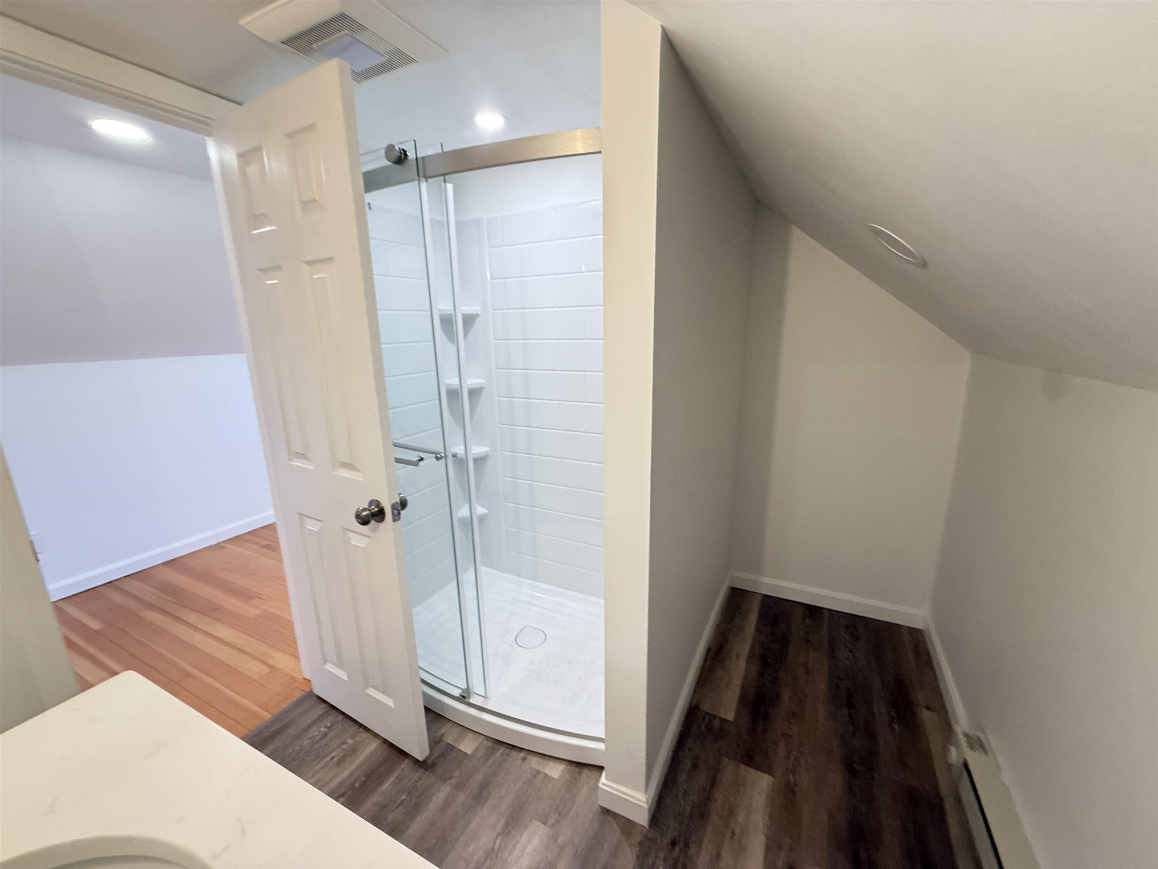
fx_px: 468
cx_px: 579
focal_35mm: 14
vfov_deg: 85.7
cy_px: 434
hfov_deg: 102.1
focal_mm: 2.22
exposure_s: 1/60
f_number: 2.2
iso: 250
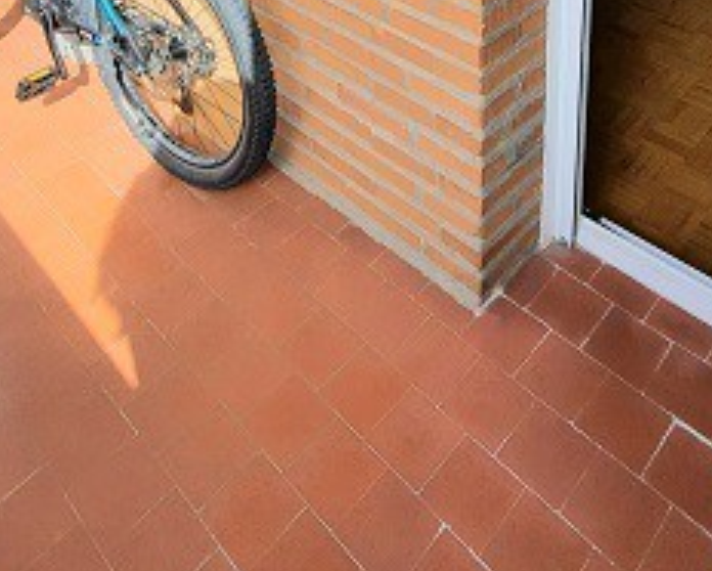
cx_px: 402
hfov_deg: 51.4
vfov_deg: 33.1
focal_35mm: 35
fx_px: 738
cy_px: -141
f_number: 2.2
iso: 40
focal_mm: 1.74
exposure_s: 1/555
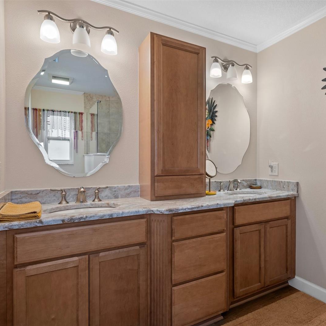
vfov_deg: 67.3
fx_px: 245
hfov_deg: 65.1
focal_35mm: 23
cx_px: 223
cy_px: 163
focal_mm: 18
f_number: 8
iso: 320
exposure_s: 1.3
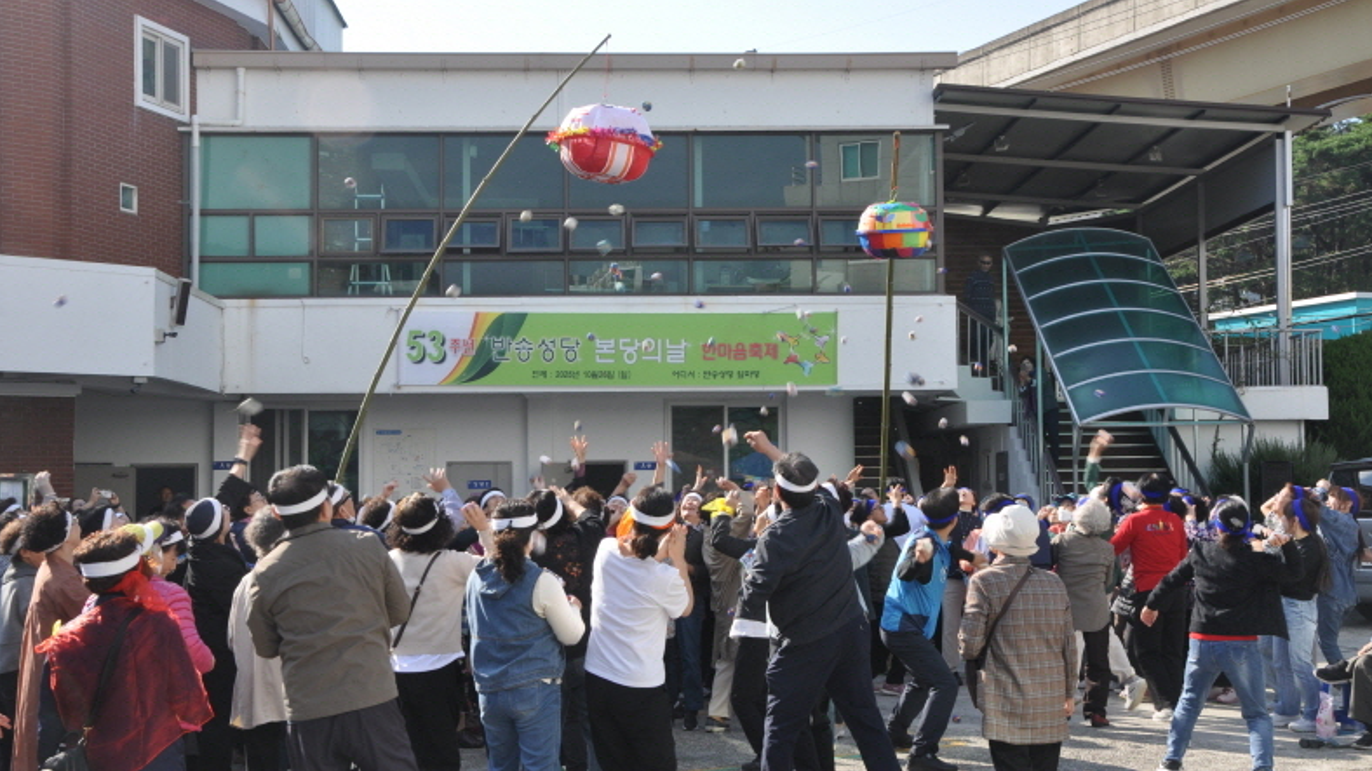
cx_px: 683
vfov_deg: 23.5
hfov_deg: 40.6
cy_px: 384
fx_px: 1855
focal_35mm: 51
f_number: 11
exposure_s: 1/125
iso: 200
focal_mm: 32
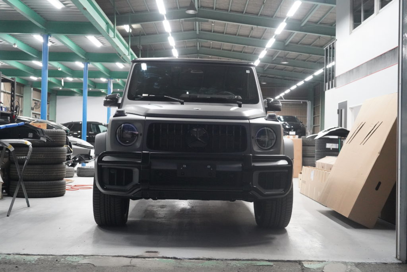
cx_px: 204
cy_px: 136
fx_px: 497
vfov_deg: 30.5
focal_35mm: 44
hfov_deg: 44.5
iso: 12800
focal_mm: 44
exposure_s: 1/100
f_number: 5.6
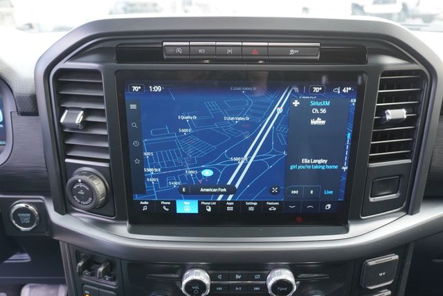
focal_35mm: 27
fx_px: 333
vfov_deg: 48.0
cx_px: 222
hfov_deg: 67.3
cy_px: 148
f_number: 4
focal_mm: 18
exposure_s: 1/60
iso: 400
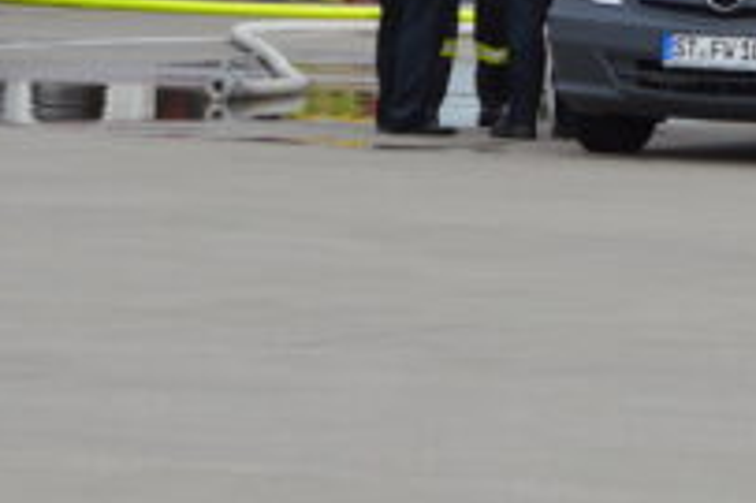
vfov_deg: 3.4
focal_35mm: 397
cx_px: 695
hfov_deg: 5.2
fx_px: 8330
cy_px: -170
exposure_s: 1/1600
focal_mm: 92
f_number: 6.3
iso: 400
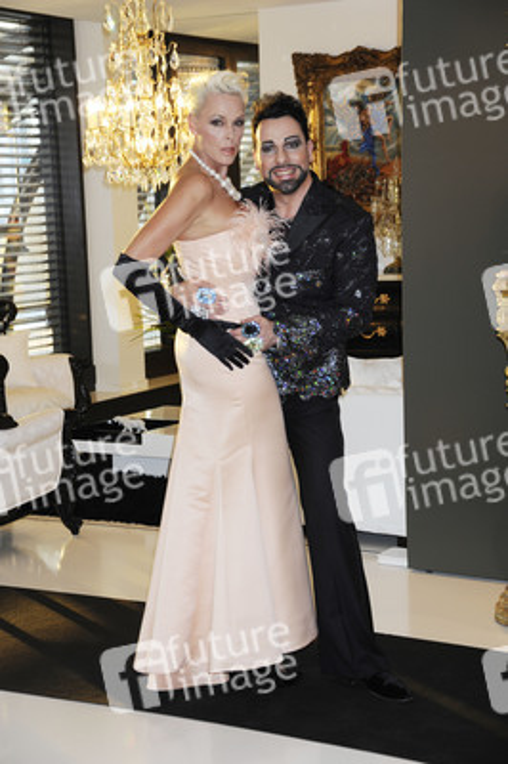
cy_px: 382
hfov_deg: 18.9
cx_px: 254
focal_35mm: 72
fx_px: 1527
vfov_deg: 28.1
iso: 640
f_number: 5.6
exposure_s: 1/80
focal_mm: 72
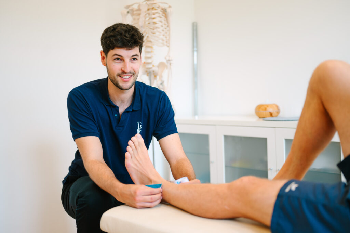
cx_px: 175
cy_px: 116
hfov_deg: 39.6
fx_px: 486
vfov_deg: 26.9
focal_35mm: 50
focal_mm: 50
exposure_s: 1/160
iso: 400
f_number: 2
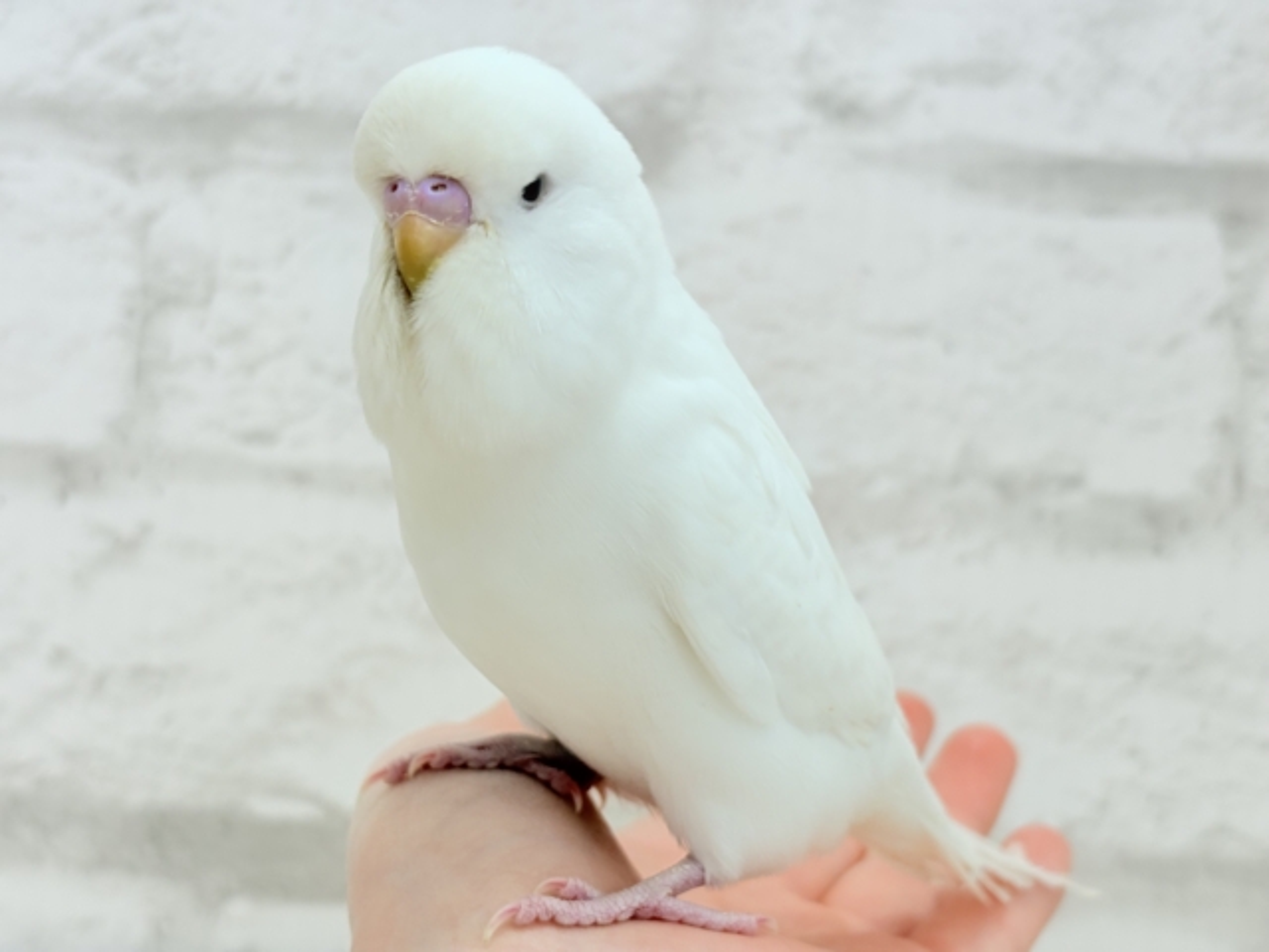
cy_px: 476
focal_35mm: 52
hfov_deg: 36.8
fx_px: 1906
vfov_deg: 28.0
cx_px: 634
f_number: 1.6
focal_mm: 5.96
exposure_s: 1/50
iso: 32
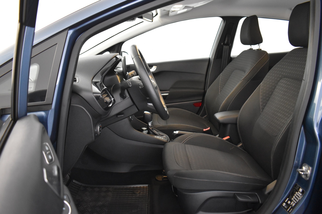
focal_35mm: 27
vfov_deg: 47.9
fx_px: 241
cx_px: 161
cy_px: 107
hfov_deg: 67.4
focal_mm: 18
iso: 3200
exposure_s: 1/30
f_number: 3.5
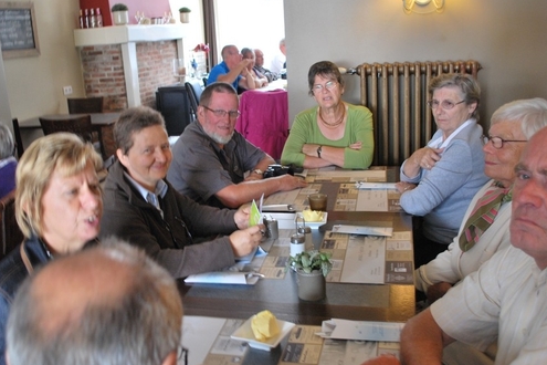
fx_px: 608
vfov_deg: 33.4
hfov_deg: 48.4
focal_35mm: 40
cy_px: 175
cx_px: 249
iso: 400
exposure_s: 1/25
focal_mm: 22
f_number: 4
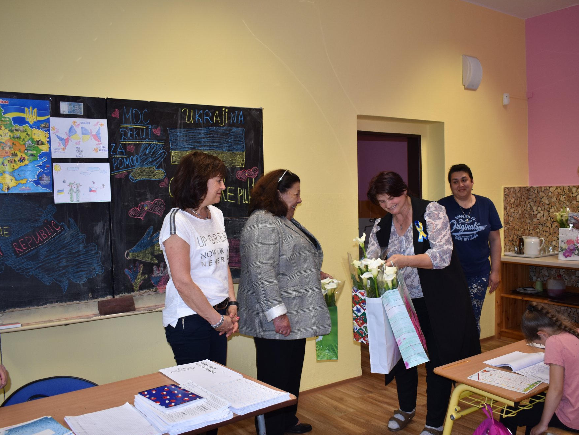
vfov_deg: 42.9
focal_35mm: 33
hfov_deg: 55.3
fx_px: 552
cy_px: 218
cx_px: 304
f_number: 3.5
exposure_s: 1/60
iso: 200
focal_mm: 20
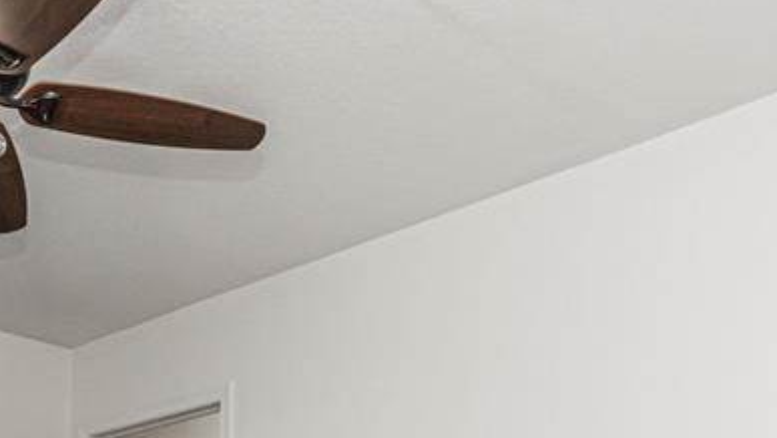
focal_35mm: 52
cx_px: 94
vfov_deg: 20.0
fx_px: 1072
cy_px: 654
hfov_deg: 37.5
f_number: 10
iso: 450
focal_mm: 10
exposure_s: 1/60
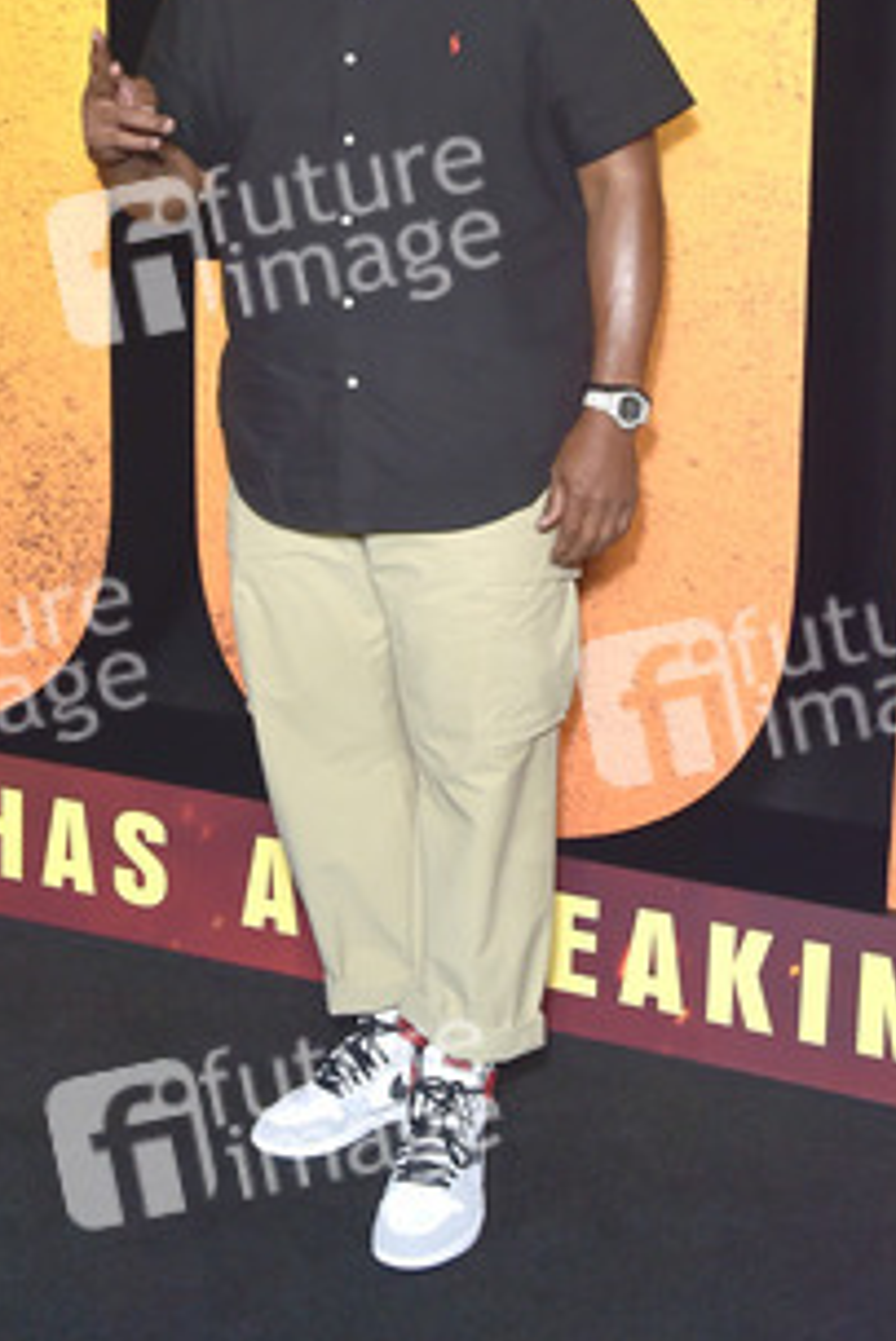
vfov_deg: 42.2
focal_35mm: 46
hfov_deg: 29.3
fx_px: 1715
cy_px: 463
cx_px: 404
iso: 640
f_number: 6.3
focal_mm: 35
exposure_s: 1/250
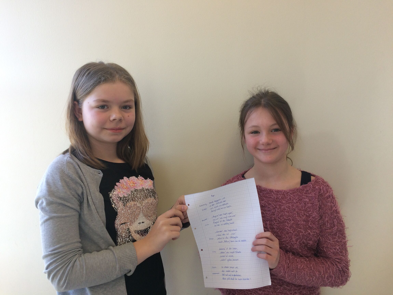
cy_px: 148
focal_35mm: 29
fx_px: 329
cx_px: 196
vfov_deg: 48.2
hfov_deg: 61.7
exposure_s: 1/100
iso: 50
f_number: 2.2
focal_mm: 4.15
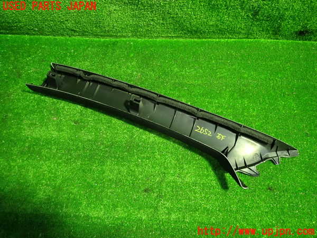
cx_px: 158
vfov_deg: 54.9
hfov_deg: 69.4
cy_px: 119
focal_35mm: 25
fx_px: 229
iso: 320
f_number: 2
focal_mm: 4.5
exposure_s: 1/30
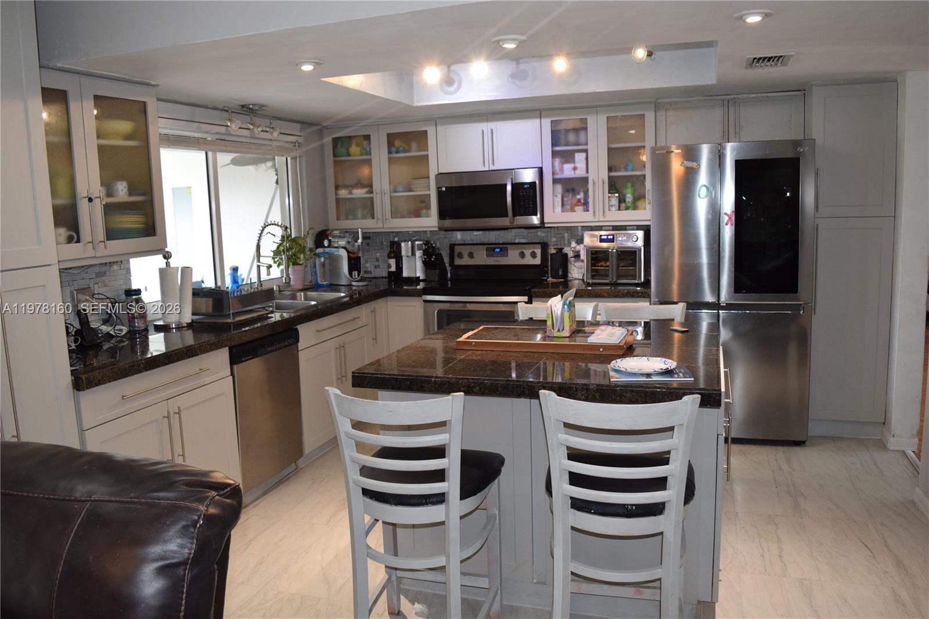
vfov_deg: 47.9
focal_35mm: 27
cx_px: 464
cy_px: 310
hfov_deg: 67.4
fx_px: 697
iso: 800
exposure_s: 1/100
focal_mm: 18
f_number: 5
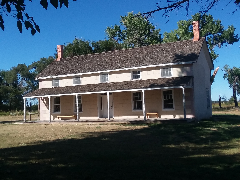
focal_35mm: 29
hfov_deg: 61.7
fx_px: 201
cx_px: 120
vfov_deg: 48.2
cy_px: 90
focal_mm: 2.47
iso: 40
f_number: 1.9
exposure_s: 1/1782
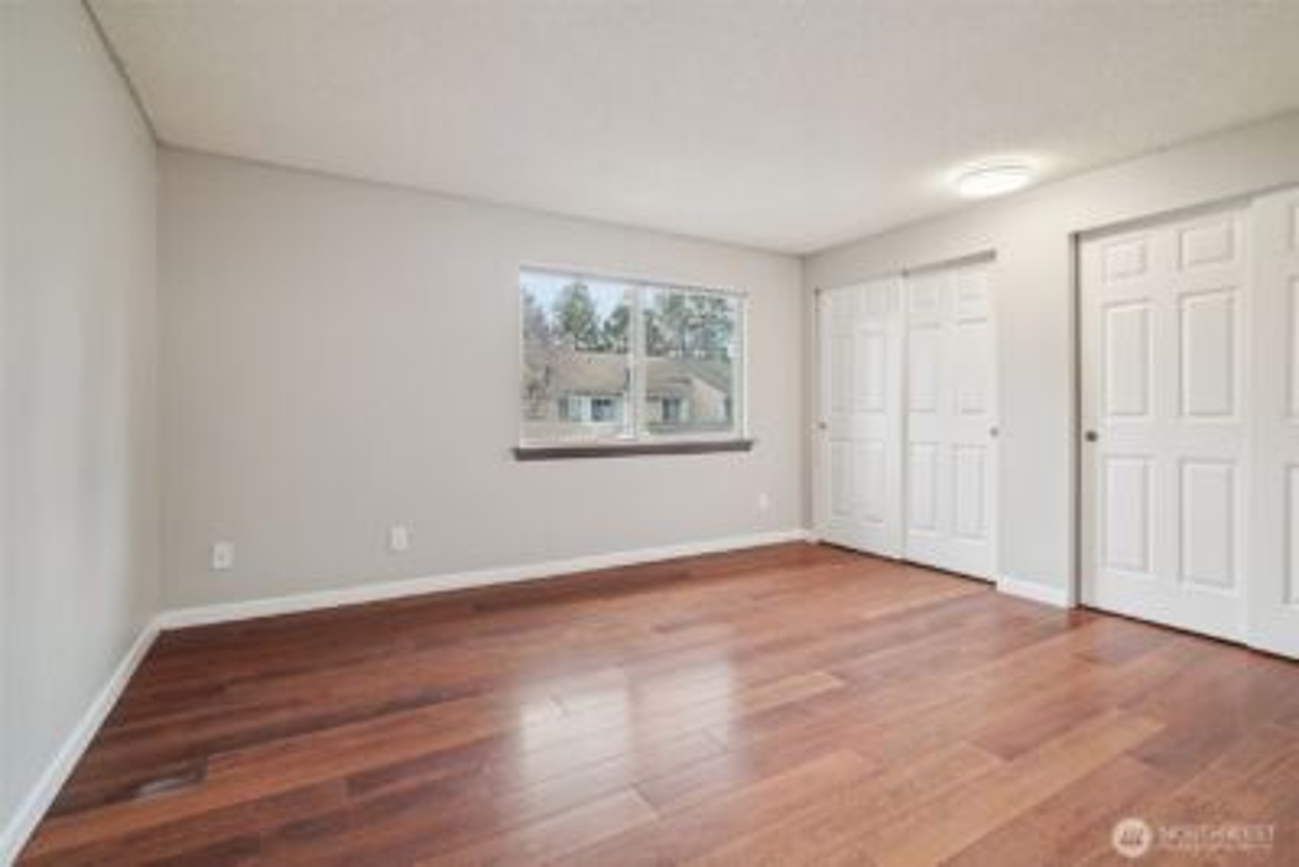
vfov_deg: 73.8
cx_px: 650
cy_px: 434
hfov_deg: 96.7
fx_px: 578
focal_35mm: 16
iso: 1600
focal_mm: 16
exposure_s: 1/80
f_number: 8
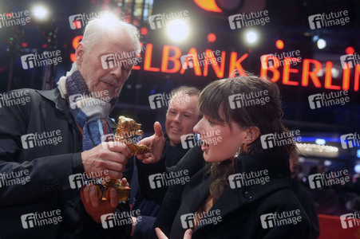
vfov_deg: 29.8
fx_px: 450
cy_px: 120
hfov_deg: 43.6
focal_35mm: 45
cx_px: 180
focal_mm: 30
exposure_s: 1/100
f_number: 3.2
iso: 640
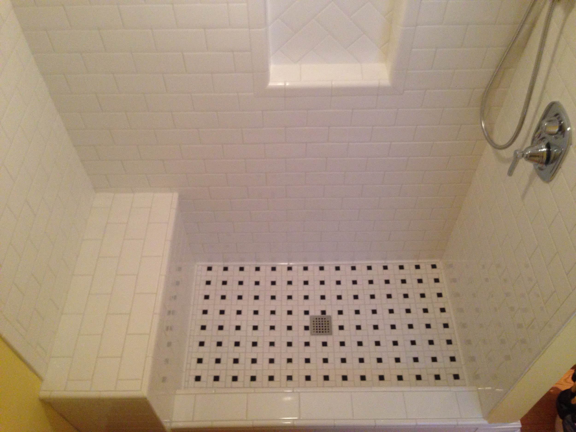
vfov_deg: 42.9
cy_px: 216
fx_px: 549
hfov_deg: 55.4
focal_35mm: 33
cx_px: 288
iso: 250
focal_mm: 4.12
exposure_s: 1/20
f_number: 2.4
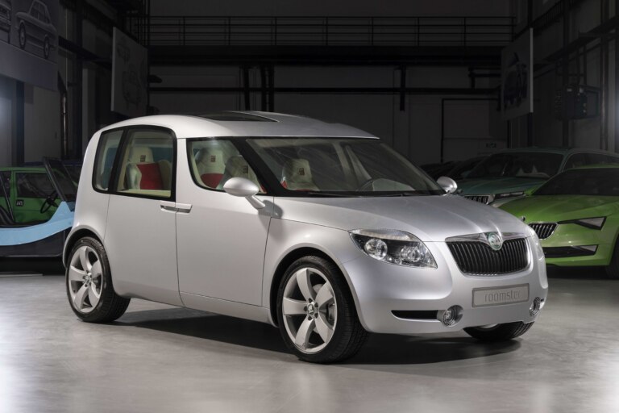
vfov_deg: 19.5
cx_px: 310
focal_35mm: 70
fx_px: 1204
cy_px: 206
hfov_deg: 28.8
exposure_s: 1.3
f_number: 10
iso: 100
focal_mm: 70
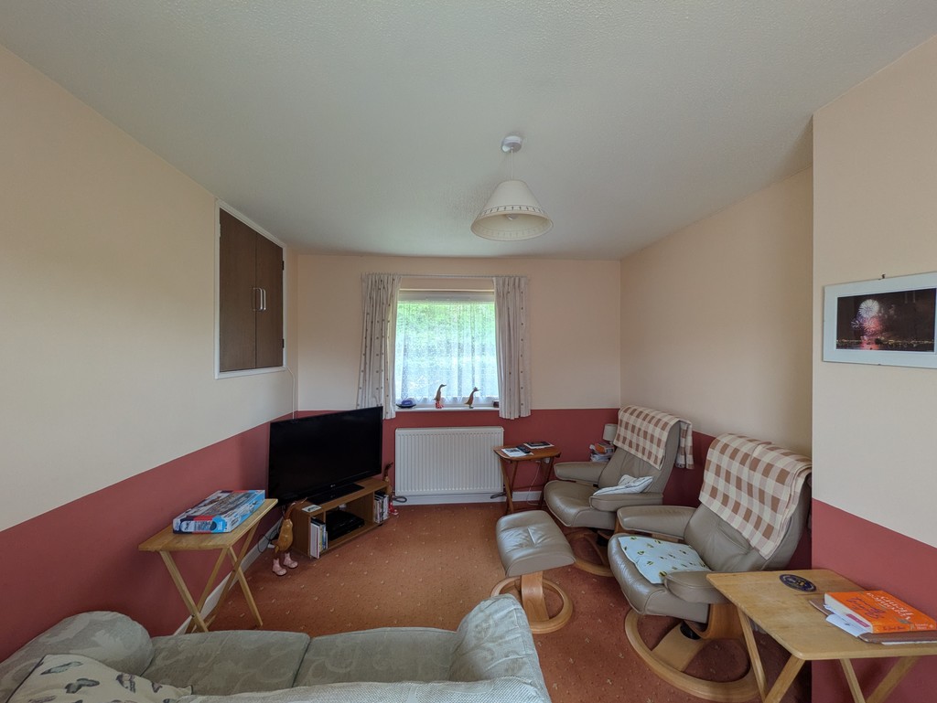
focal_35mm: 14
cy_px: 352
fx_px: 379
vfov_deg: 85.7
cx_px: 468
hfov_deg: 102.0
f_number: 2.2
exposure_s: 1/100
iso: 94
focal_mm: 1.83
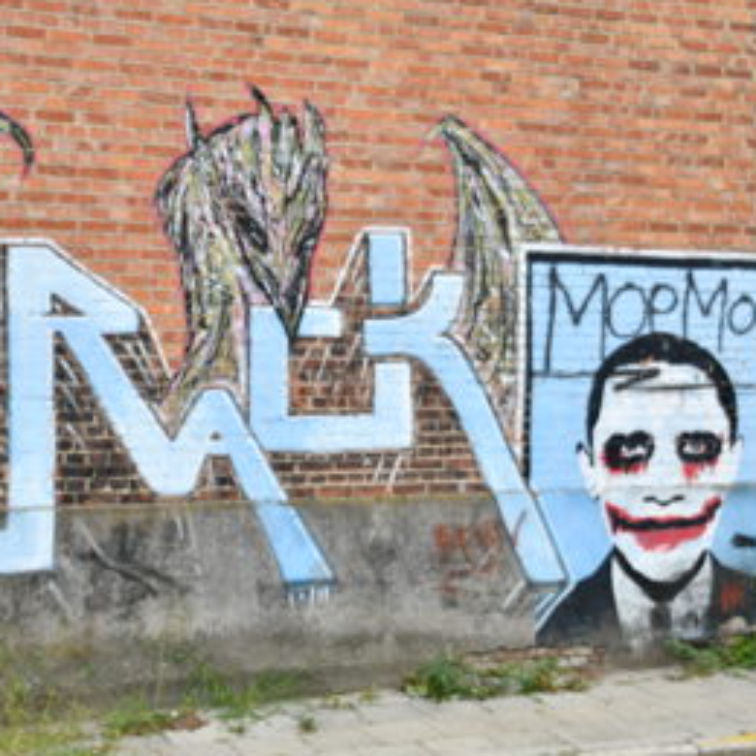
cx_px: 302
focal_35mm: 51
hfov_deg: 33.3
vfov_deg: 33.4
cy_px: 377
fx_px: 1260
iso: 100
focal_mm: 26
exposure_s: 1/250
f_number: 3.8
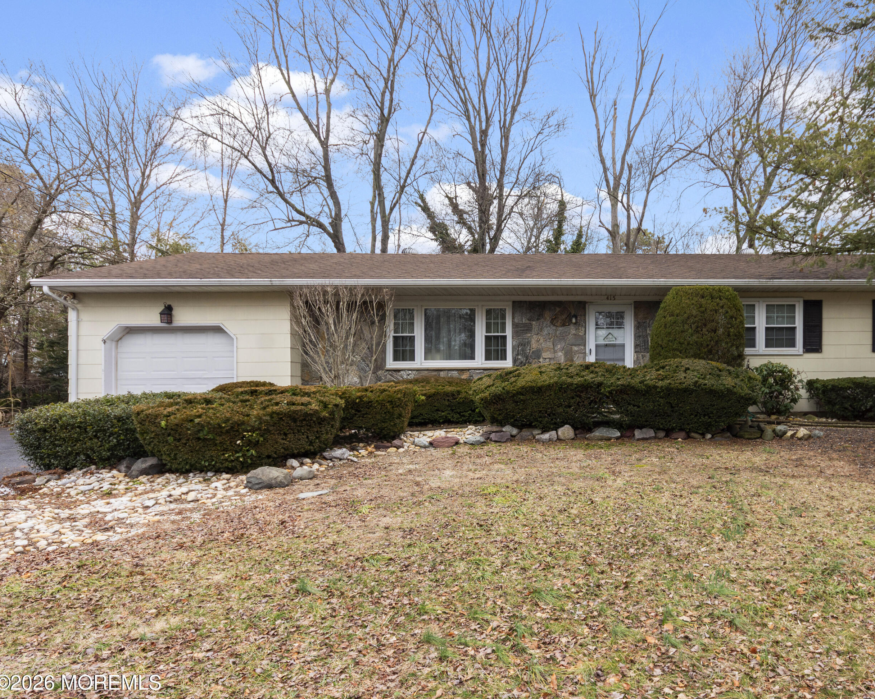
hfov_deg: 72.7
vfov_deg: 61.8
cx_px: 533
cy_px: 356
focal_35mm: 23
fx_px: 585
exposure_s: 1/125
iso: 250
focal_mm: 13
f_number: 8
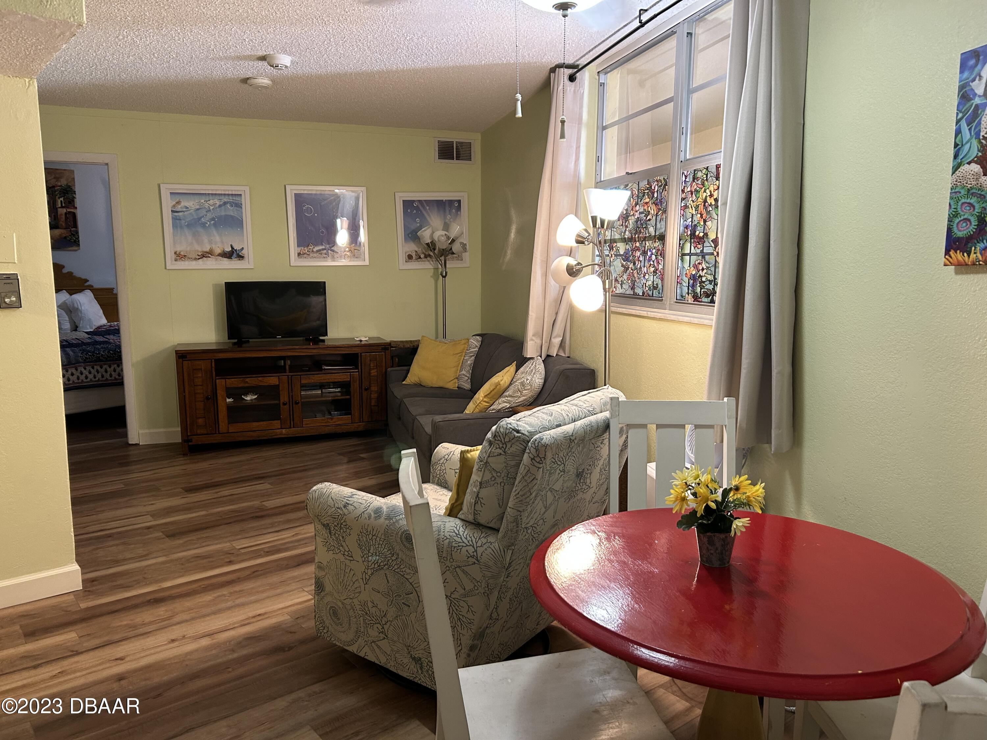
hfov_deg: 67.3
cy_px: 370
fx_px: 741
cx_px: 494
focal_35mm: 26
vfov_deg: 53.1
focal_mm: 5.7
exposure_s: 1/60
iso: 160
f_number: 1.5
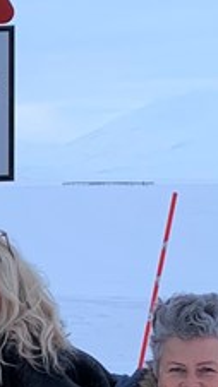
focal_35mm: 119
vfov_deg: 17.8
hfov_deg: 9.4
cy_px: 323
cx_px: -235
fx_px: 1224
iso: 25
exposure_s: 1/193
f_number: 1.8
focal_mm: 4.25
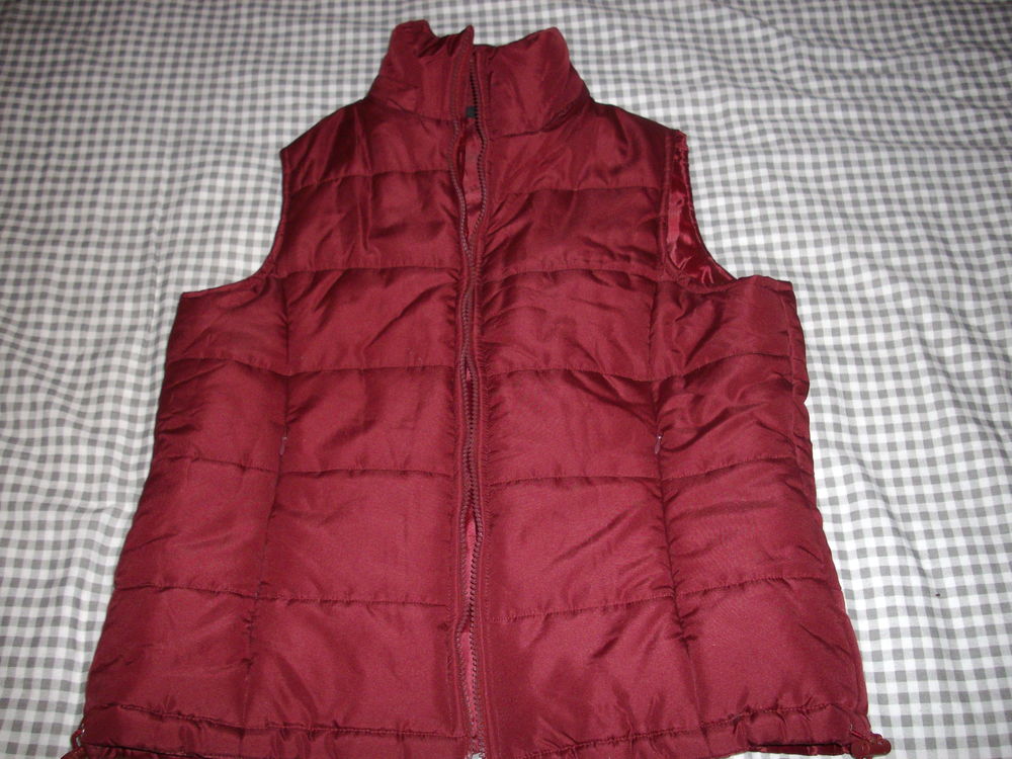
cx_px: 506
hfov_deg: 50.1
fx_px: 1082
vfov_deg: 38.7
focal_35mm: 37
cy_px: 380
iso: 160
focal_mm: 6.2
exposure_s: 1/50
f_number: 2.8
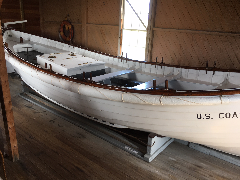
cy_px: 90
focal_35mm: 29
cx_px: 120
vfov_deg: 48.2
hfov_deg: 61.7
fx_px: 201
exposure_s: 1/40
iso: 32
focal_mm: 4.15
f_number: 2.2
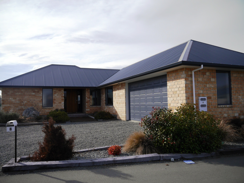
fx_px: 211
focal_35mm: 30
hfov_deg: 60.0
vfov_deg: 46.8
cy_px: 92
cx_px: 122
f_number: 3.6
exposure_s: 1/2500
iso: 160
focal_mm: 15
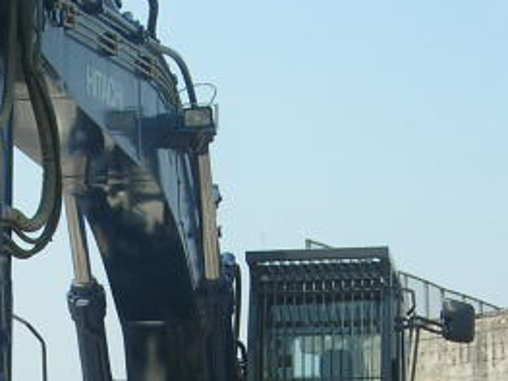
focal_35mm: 148
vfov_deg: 9.9
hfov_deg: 13.3
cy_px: 445
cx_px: 112
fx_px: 2171
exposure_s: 1/491
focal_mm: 7.8
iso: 64
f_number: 4.8
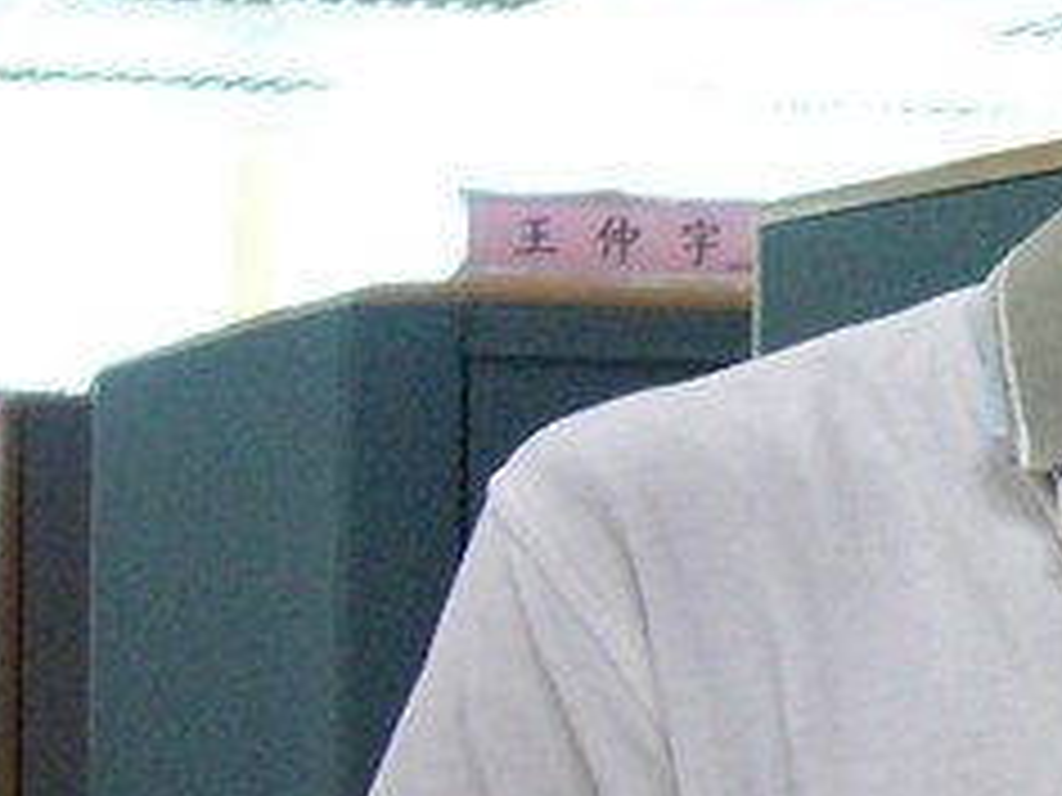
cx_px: 1948
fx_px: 5062
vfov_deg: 9.0
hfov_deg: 11.1
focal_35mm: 165
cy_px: 378
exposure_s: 1/80
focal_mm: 6.2
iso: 200
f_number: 2.7
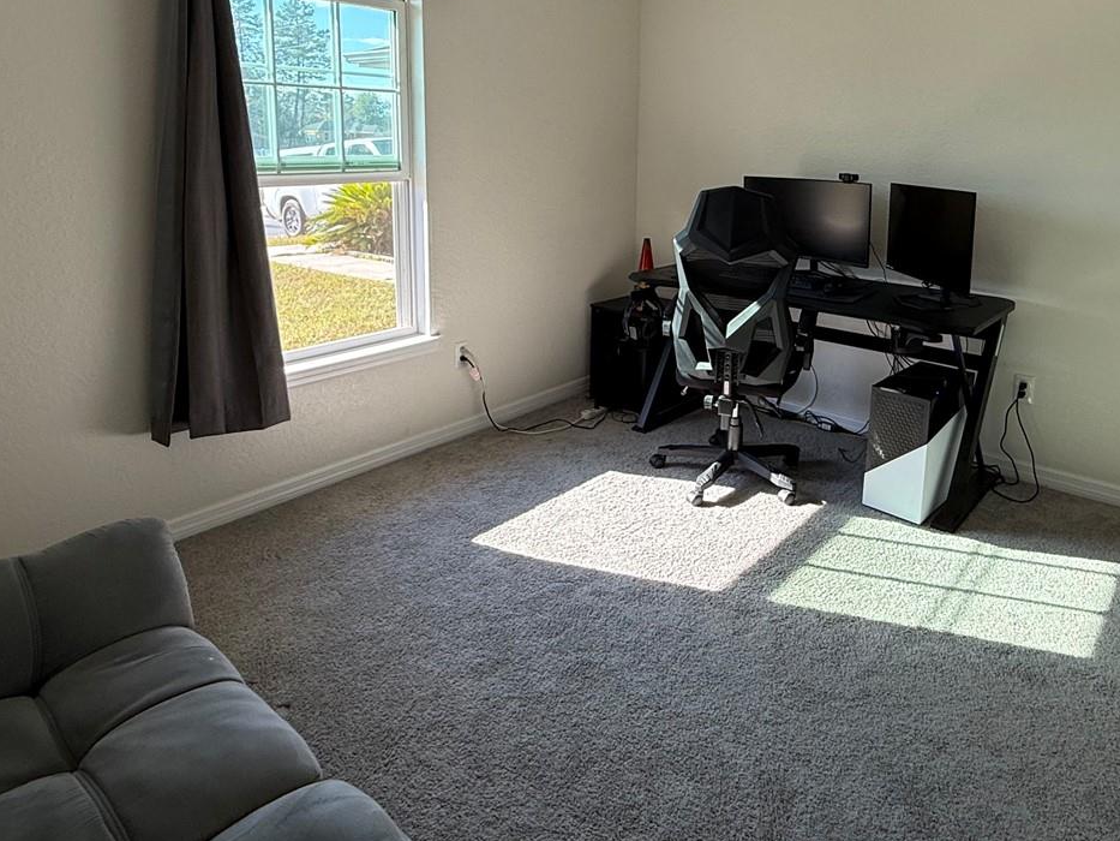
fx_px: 777
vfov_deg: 55.3
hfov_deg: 71.2
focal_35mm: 24
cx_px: 642
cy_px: 260
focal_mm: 2.22
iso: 64
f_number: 2.2
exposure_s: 1/163
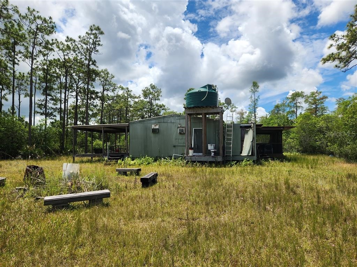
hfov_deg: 73.9
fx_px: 237
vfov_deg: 58.9
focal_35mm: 23
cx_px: 178
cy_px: 134
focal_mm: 5.4
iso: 20
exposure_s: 1/1978
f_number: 1.8
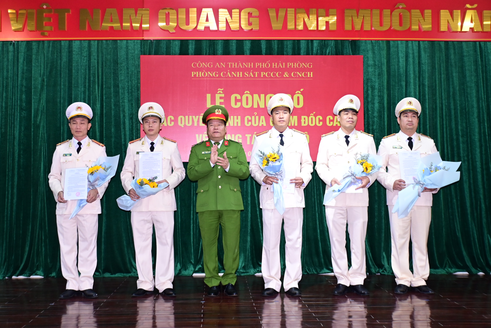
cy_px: 164
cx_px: 246
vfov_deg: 28.1
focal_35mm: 48
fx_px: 655
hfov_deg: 41.1
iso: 1600
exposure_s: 1/200
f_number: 4
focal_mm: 32
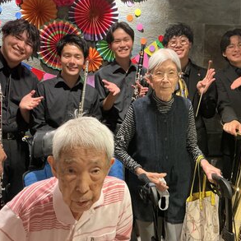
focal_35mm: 35
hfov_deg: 47.2
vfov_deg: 47.2
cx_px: 123
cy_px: 119
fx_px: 276
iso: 250
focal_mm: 3
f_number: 1.8
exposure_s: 1/40
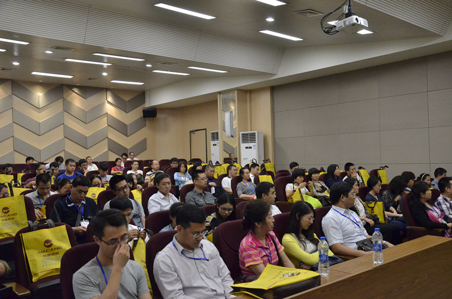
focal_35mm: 33
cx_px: 226
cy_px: 150
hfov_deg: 57.3
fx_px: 413
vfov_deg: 39.8
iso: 2800
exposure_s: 1/100
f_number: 5.6
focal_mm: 22
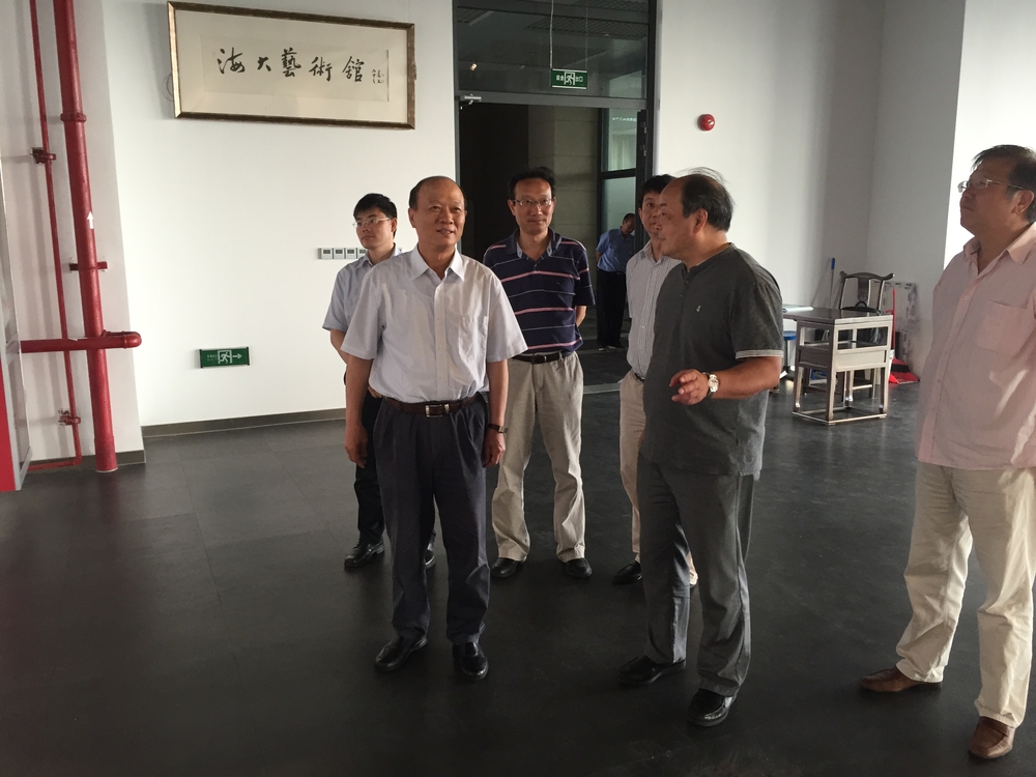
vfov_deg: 48.2
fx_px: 868
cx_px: 518
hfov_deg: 61.7
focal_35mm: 29
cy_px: 388
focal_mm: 4.15
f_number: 2.2
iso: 64
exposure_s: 1/33
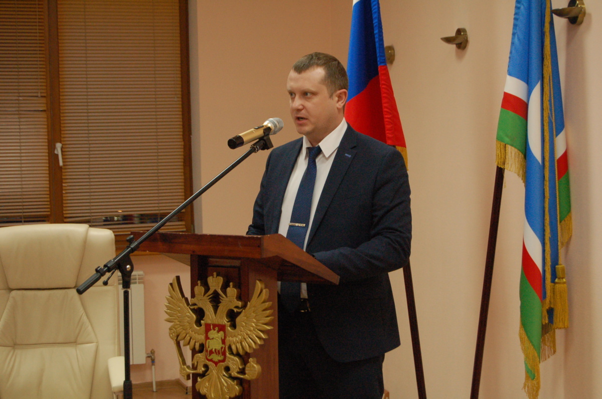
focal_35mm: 75
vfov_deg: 18.1
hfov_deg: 27.0
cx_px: 301
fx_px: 1252
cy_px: 200
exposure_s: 1/60
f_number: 5.6
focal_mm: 50
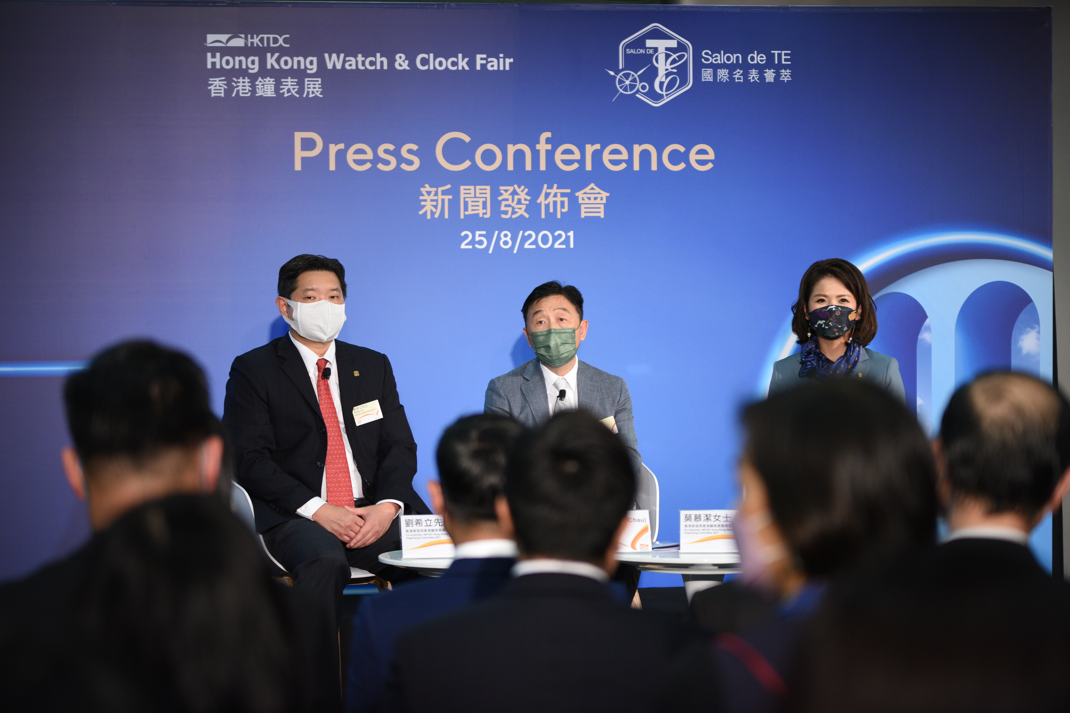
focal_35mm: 95
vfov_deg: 14.4
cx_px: 535
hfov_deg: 21.5
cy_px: 356
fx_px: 2823
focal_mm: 95
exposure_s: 1/125
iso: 1250
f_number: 2.8
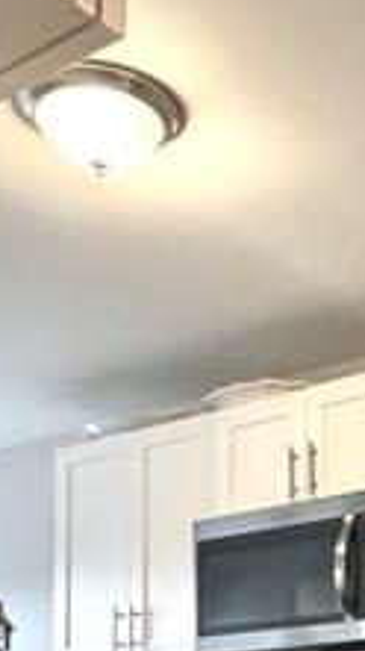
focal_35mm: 71
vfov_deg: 27.2
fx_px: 1224
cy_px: 719
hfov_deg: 16.3
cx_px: 439
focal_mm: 6.76
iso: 200
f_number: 1.78
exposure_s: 1/60
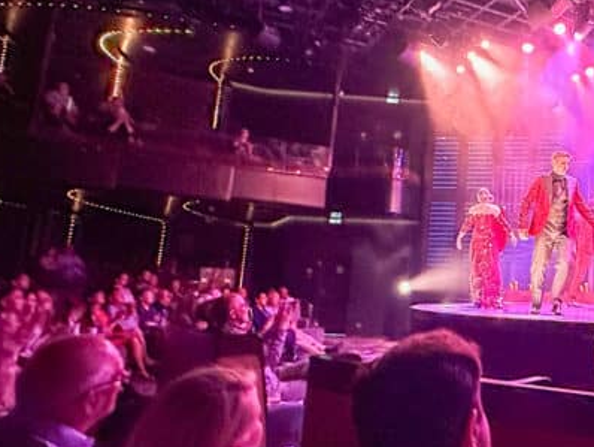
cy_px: 178
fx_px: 618
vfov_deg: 39.5
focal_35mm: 36
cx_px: 576
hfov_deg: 44.6
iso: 1250
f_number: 2.2
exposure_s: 1/47
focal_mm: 2.22
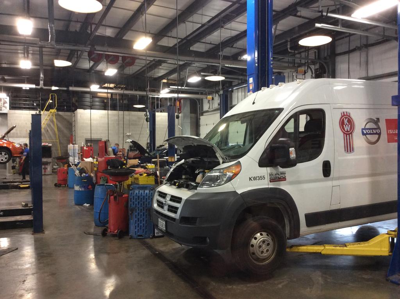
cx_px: 200
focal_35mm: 32
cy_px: 150
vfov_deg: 44.1
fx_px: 369
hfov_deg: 56.9
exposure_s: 1/24
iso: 100
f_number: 2.4
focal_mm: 3.3
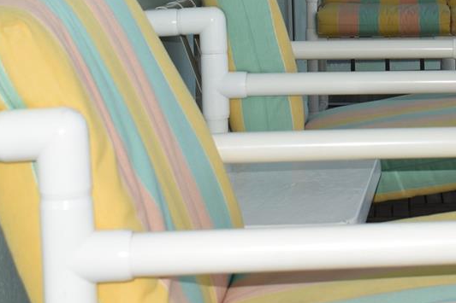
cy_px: -59
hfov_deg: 19.7
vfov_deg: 13.4
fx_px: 1254
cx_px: 511
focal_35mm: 99
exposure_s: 1/200
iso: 100
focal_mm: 22
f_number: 6.3
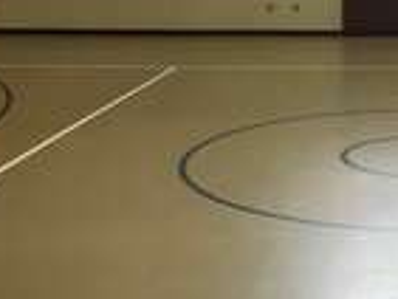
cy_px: 56
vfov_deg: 17.9
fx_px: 944
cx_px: 390
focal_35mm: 82
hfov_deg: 22.9
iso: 25
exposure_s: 1/30
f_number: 2.2
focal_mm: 4.15
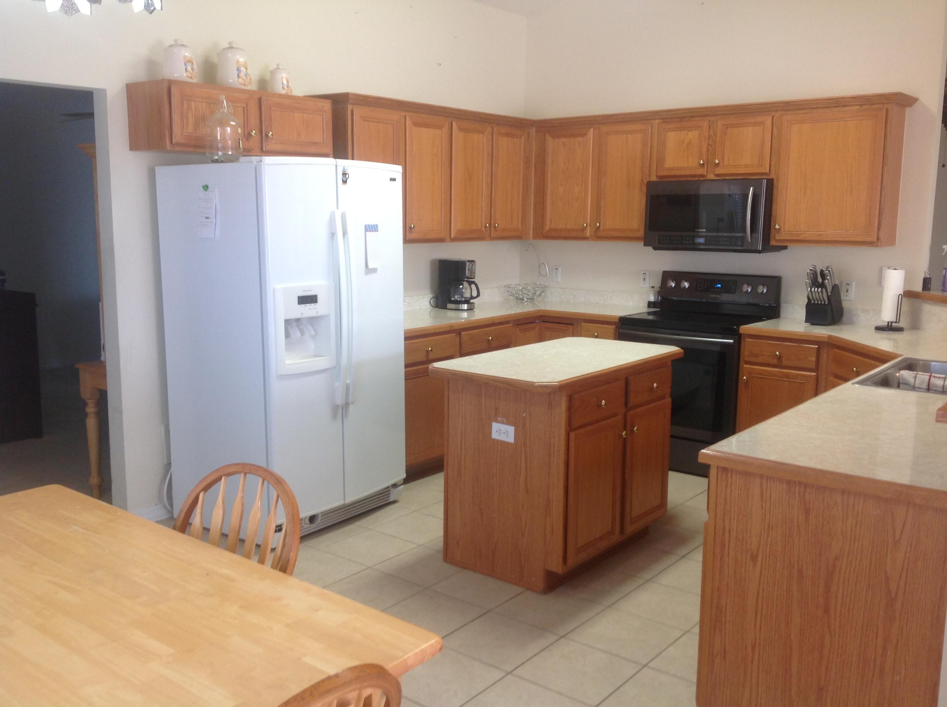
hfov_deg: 52.7
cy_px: 354
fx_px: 956
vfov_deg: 40.6
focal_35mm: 35
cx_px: 474
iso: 50
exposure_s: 1/20
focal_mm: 4.28
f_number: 2.4
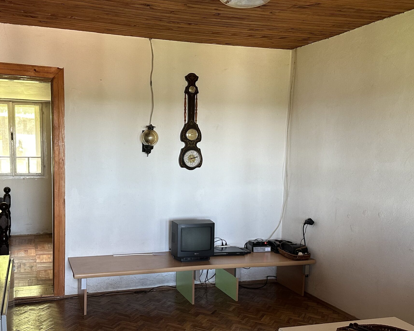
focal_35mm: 35
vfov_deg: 42.1
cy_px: 193
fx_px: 429
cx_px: 154
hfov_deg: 51.0
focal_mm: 6.86
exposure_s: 1/63
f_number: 1.78
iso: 250
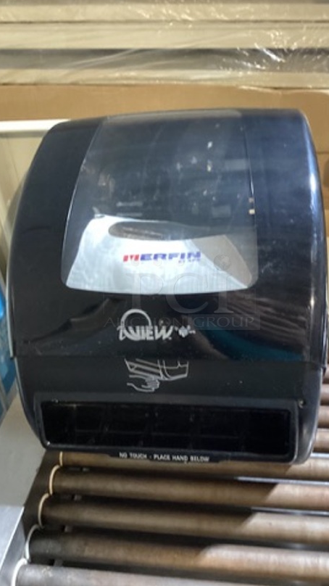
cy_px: 292
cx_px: 180
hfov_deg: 34.6
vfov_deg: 58.0
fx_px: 528
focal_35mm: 34
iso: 800
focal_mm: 3.3
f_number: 2.4
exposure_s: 1/15
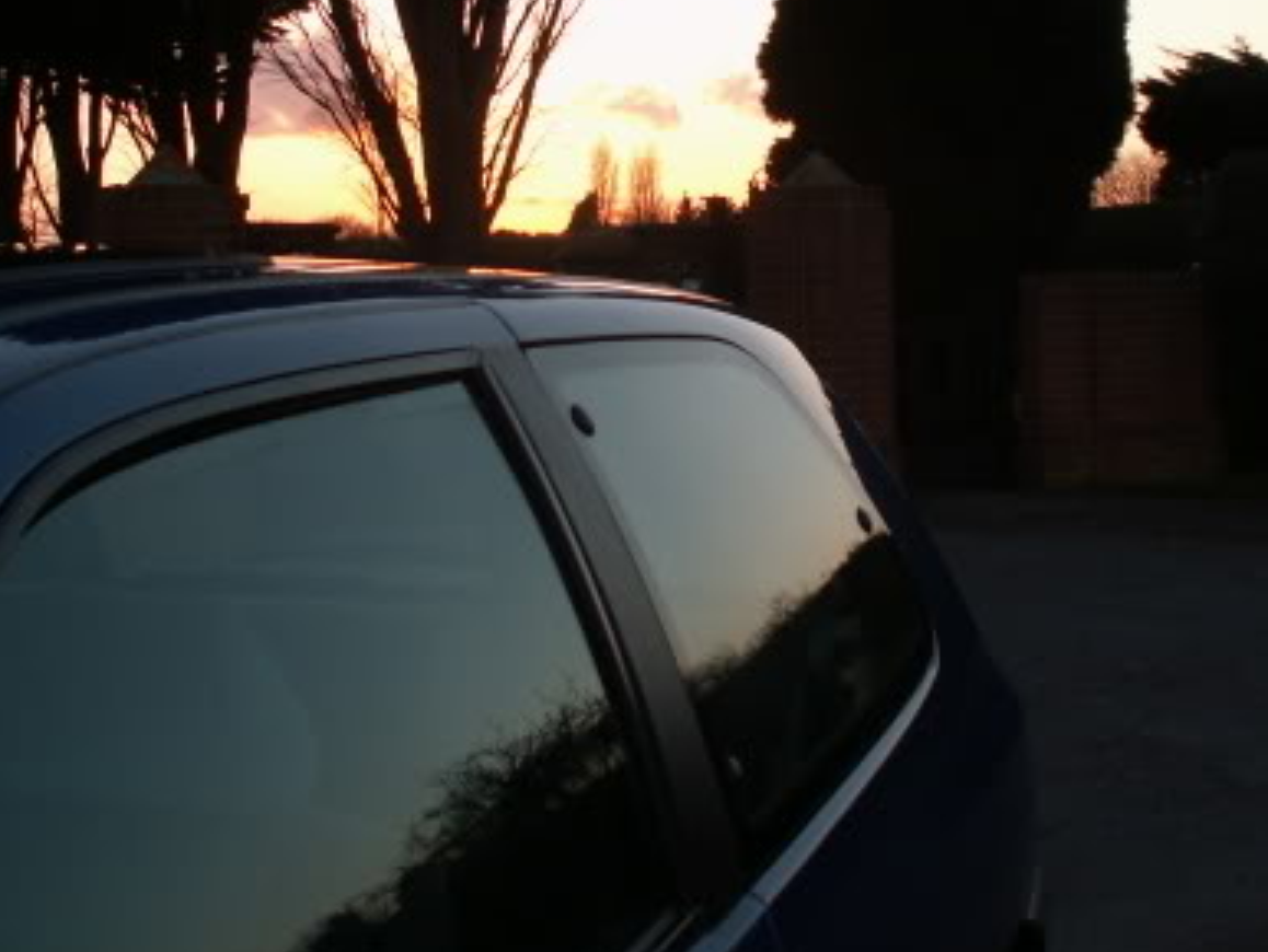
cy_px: 184
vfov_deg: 24.8
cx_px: 677
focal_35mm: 58
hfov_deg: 33.2
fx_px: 2126
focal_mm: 5.86
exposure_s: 1/50
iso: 50
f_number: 3.5
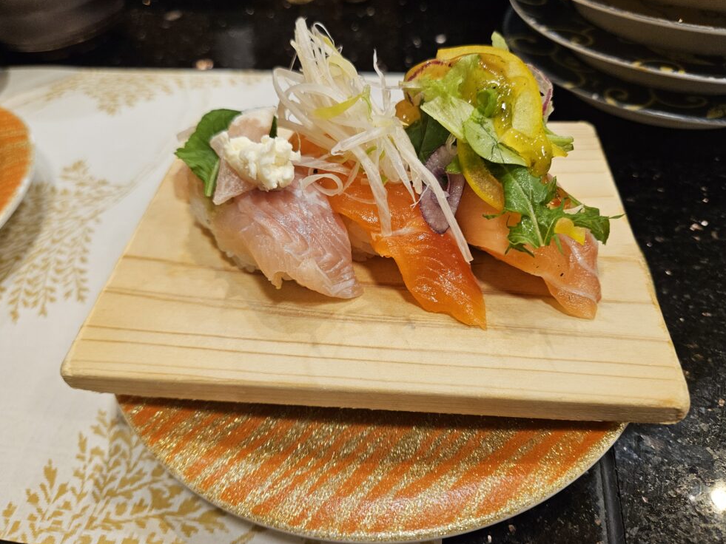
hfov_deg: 71.6
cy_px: 269
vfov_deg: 56.8
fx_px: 503
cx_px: 355
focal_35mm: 24
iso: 125
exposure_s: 1/100
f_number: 1.8
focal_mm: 5.4
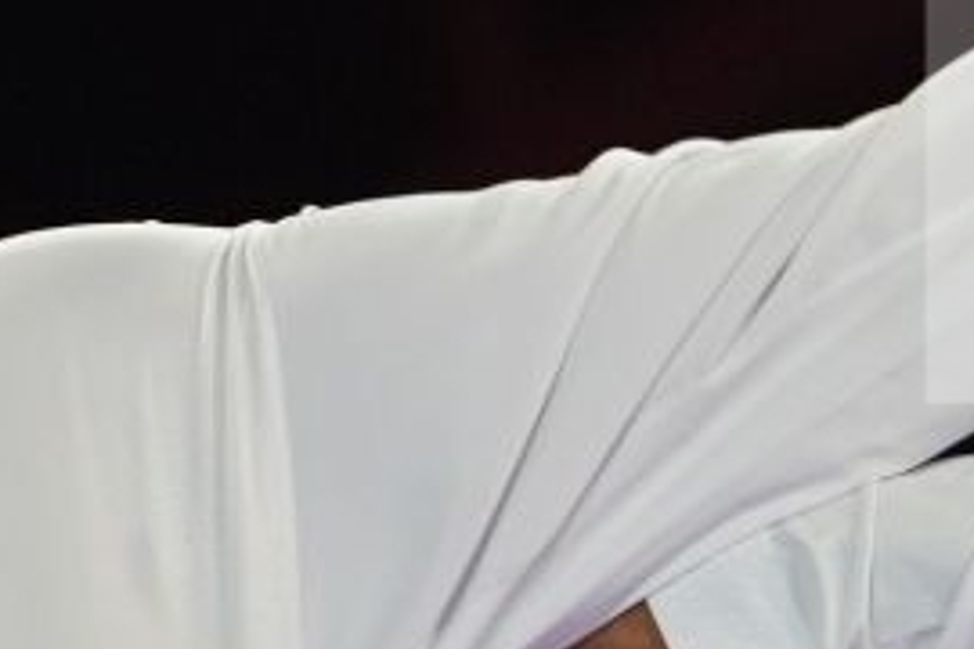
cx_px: 1263
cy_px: 1352
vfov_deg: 1.1
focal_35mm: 1228
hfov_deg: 1.7
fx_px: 33222
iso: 1600
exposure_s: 1/1000
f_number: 2.8
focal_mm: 184
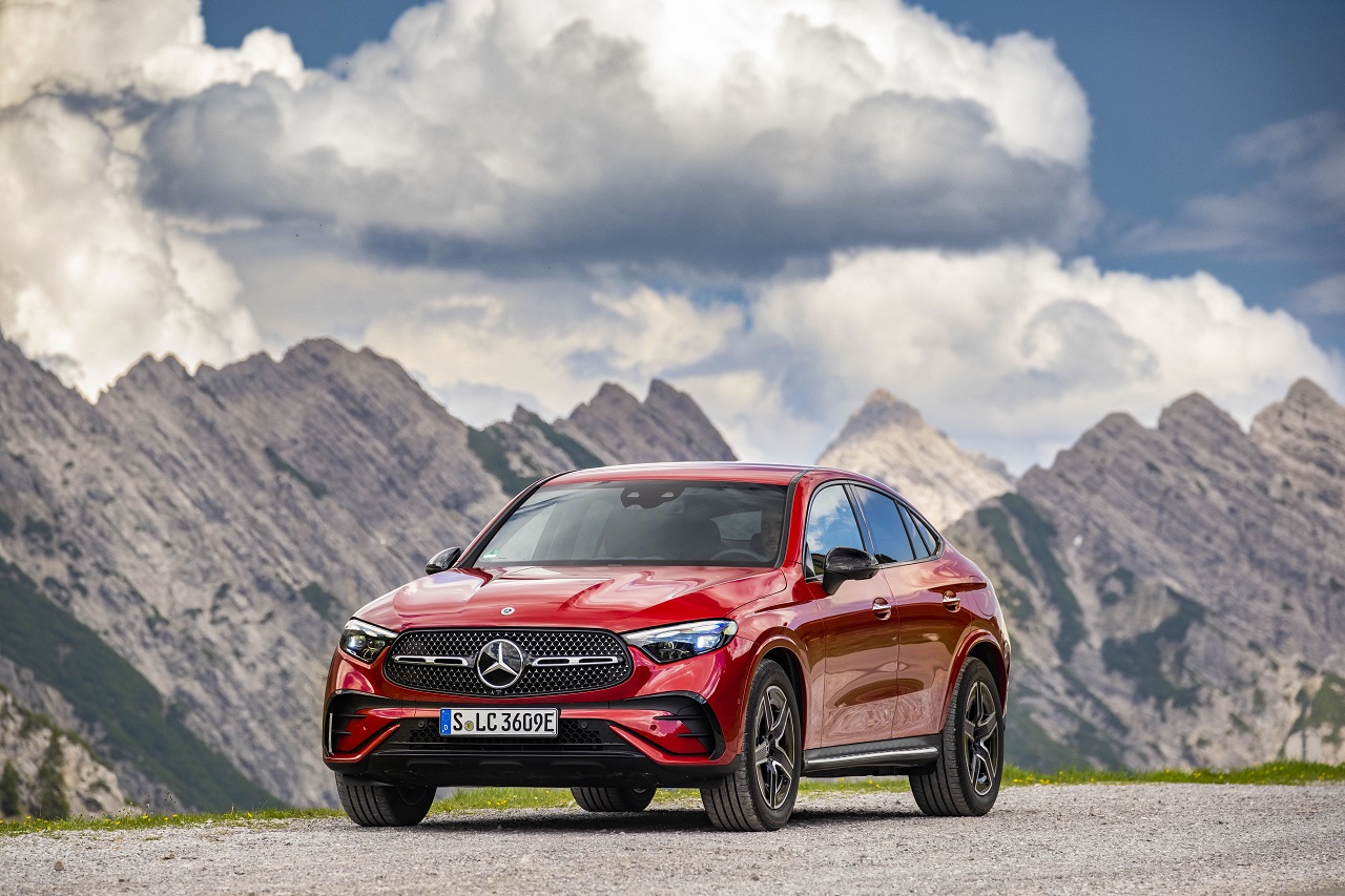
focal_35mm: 210
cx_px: 672
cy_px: 448
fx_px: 7844
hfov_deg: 9.8
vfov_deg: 6.5
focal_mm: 140
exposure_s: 1/250
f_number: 5
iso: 320
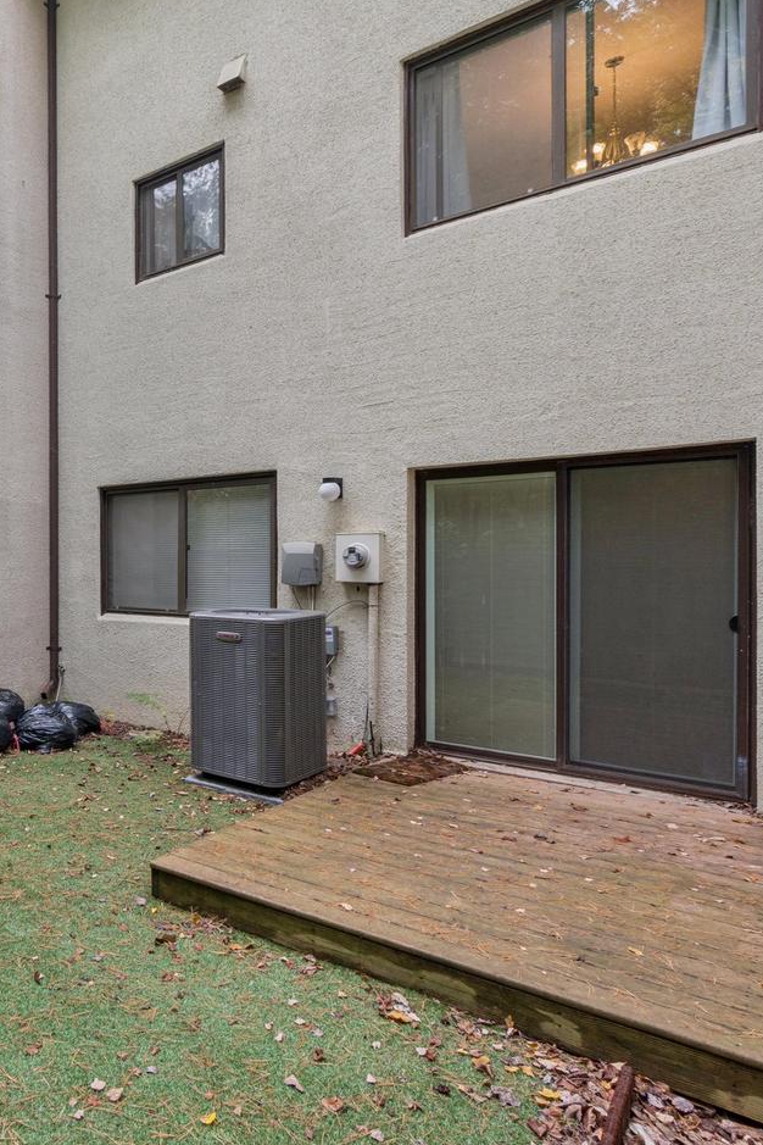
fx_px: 731
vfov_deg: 76.1
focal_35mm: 23
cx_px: 50
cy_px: 579
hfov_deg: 48.2
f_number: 10
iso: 200
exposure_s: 1/13
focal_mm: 10
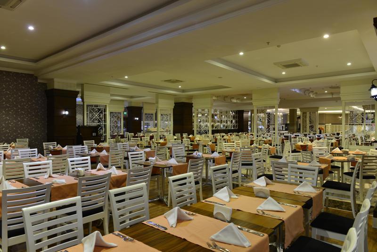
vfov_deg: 53.2
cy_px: 126
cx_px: 188
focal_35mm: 24
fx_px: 251
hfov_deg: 73.7
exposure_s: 1/2
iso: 100
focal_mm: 24
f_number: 7.1
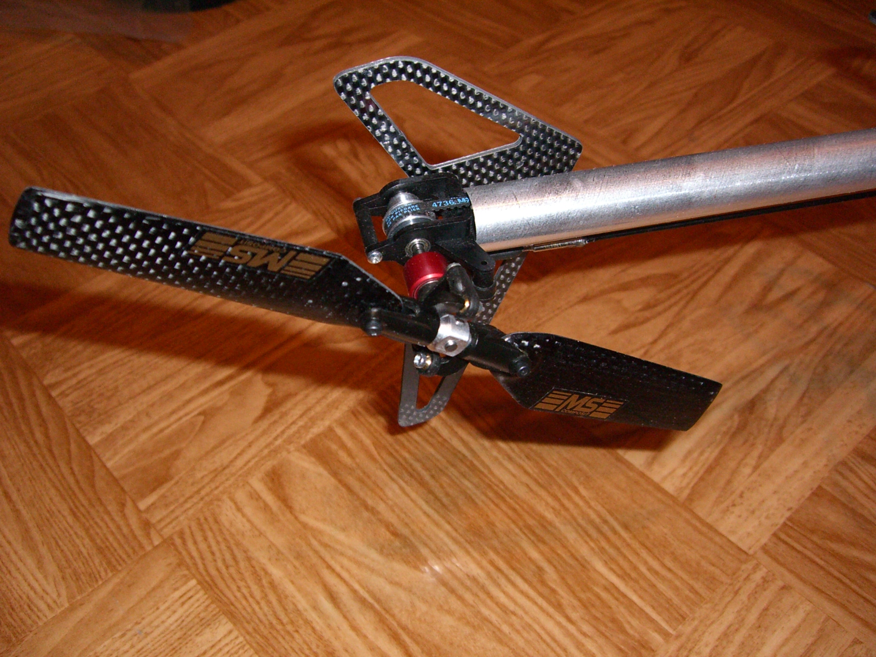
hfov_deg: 49.0
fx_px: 962
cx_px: 438
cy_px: 328
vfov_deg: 37.7
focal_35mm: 38
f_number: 2.7
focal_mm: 6.2
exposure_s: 1/60
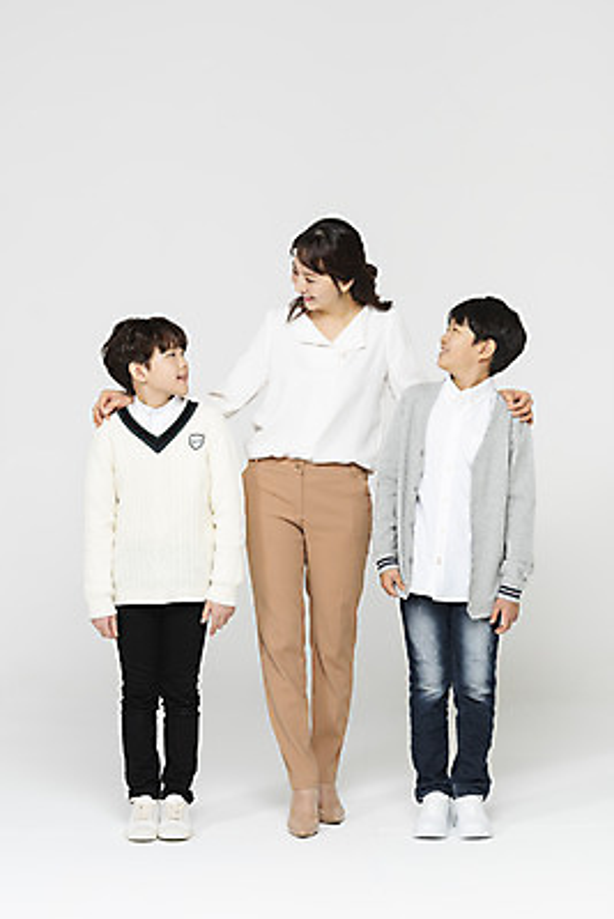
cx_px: 307
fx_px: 2045
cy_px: 460
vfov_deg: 25.4
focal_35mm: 80
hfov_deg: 17.1
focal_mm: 80
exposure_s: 1/125
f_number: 14
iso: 100
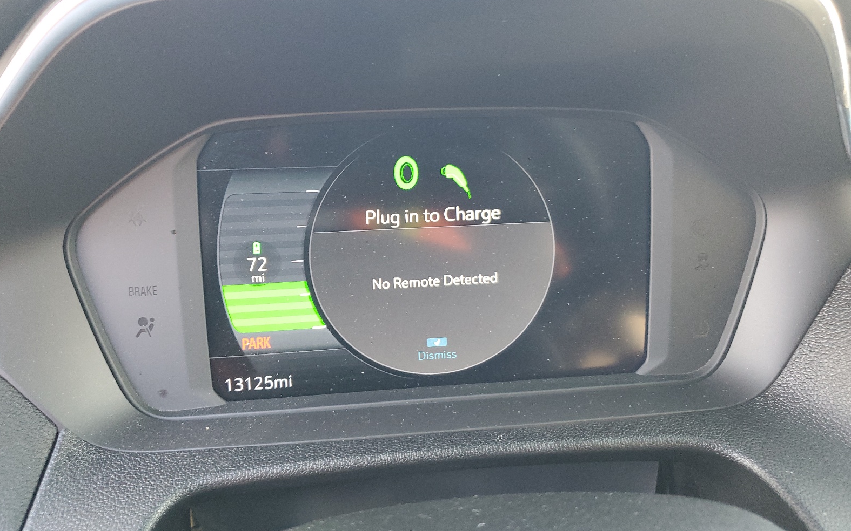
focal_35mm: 28
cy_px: 236
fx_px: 649
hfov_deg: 66.5
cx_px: 427
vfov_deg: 44.5
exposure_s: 1/60.2
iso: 159
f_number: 1.5
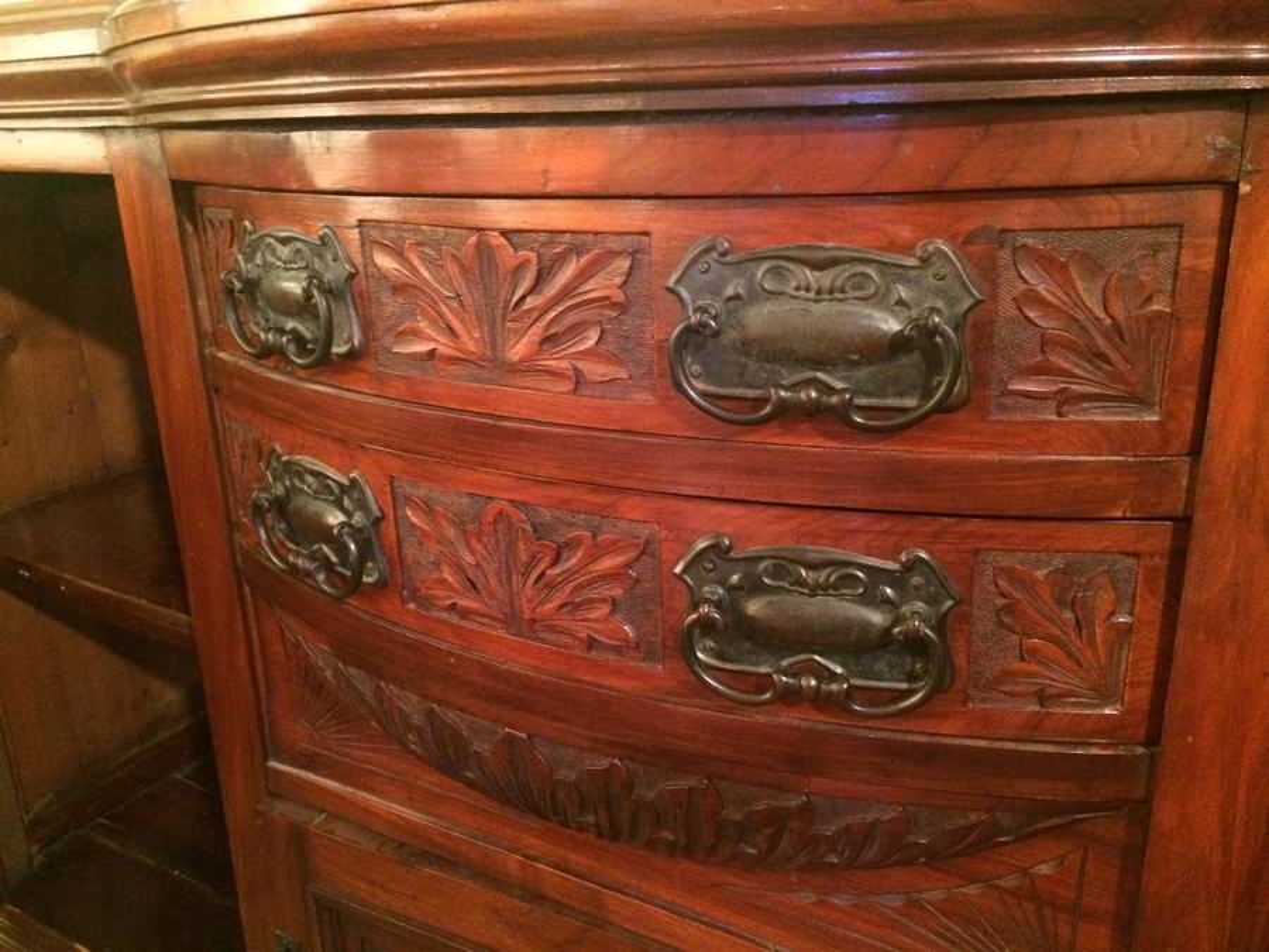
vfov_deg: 46.8
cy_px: 476
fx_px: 1100
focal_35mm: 30
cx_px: 634
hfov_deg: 60.0
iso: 400
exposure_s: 1/15
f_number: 2.2
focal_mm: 4.12
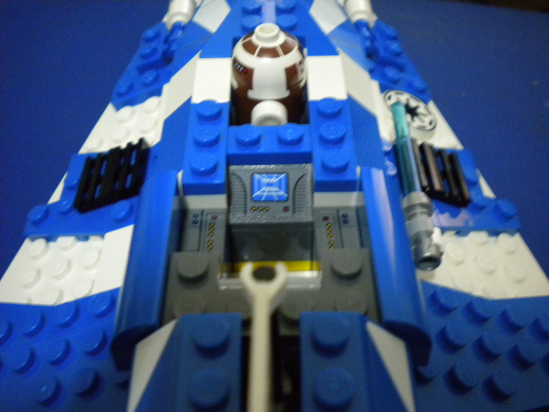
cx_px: 274
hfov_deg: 45.8
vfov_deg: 35.1
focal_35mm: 41
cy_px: 206
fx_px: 650
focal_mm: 7.4
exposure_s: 1/8.8
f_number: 3.5
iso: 570
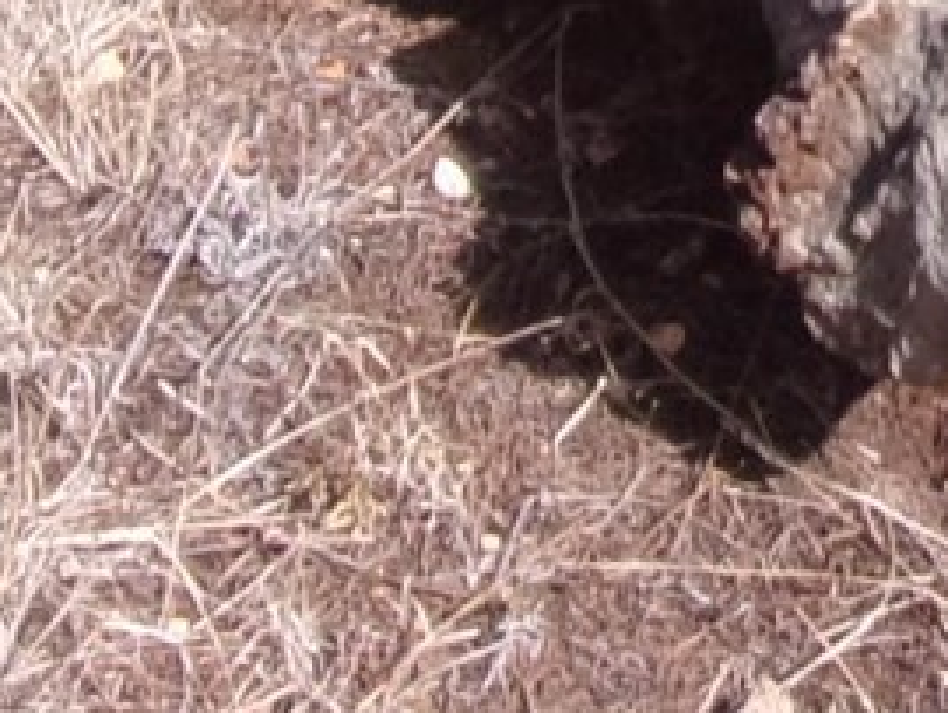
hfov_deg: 10.7
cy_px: -794
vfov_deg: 7.8
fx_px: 4989
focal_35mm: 182
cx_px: 1155
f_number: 3.3
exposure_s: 1/600
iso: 80
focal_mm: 4.3
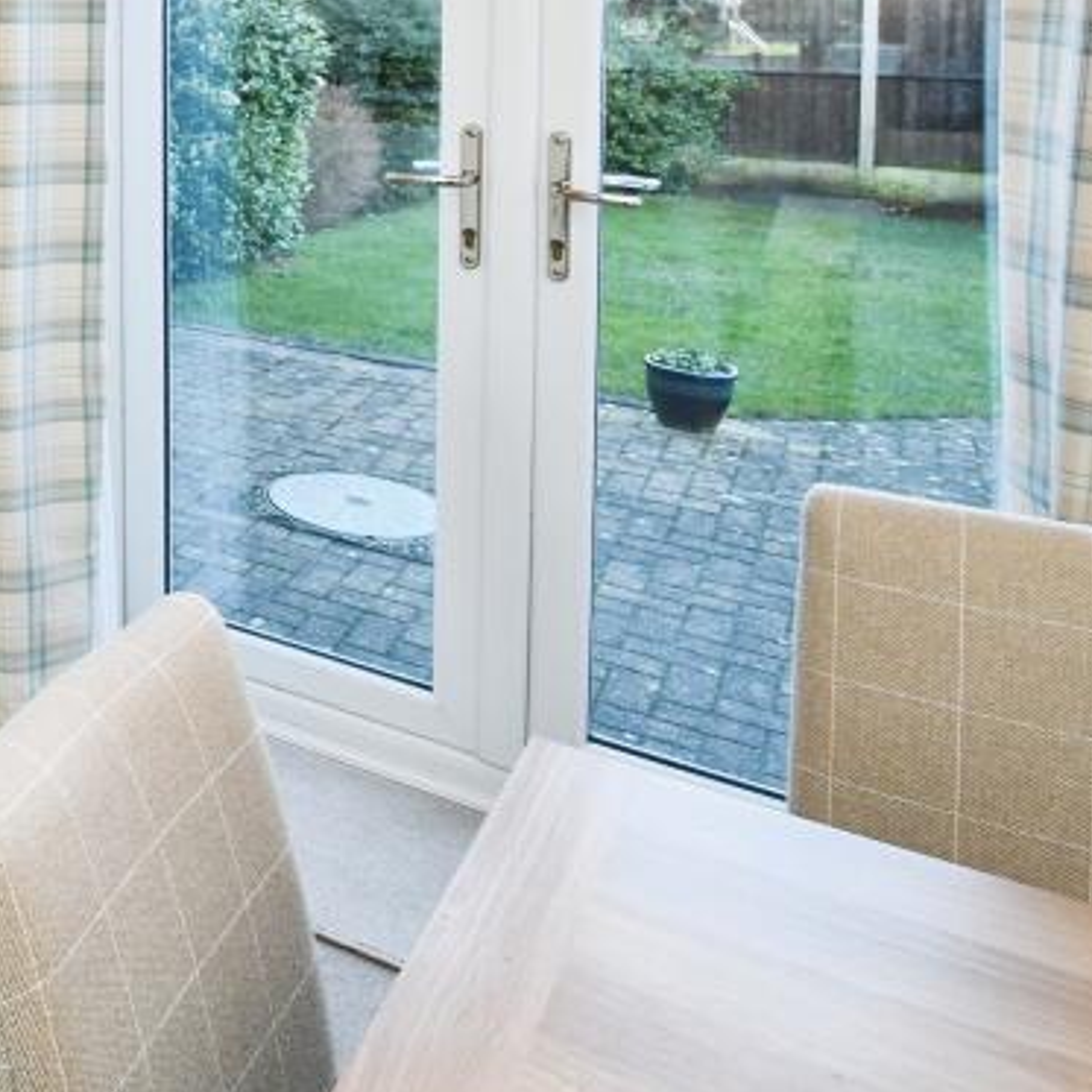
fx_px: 1249
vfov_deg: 43.9
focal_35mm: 35
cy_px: 154
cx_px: -293
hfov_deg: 34.8
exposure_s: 1/60
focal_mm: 10
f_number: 7.1
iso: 800
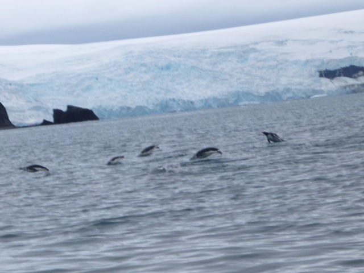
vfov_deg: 7.4
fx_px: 2103
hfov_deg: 9.9
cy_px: 136
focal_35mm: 200
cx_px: 182
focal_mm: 18
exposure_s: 1/400
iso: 100
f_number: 5.7
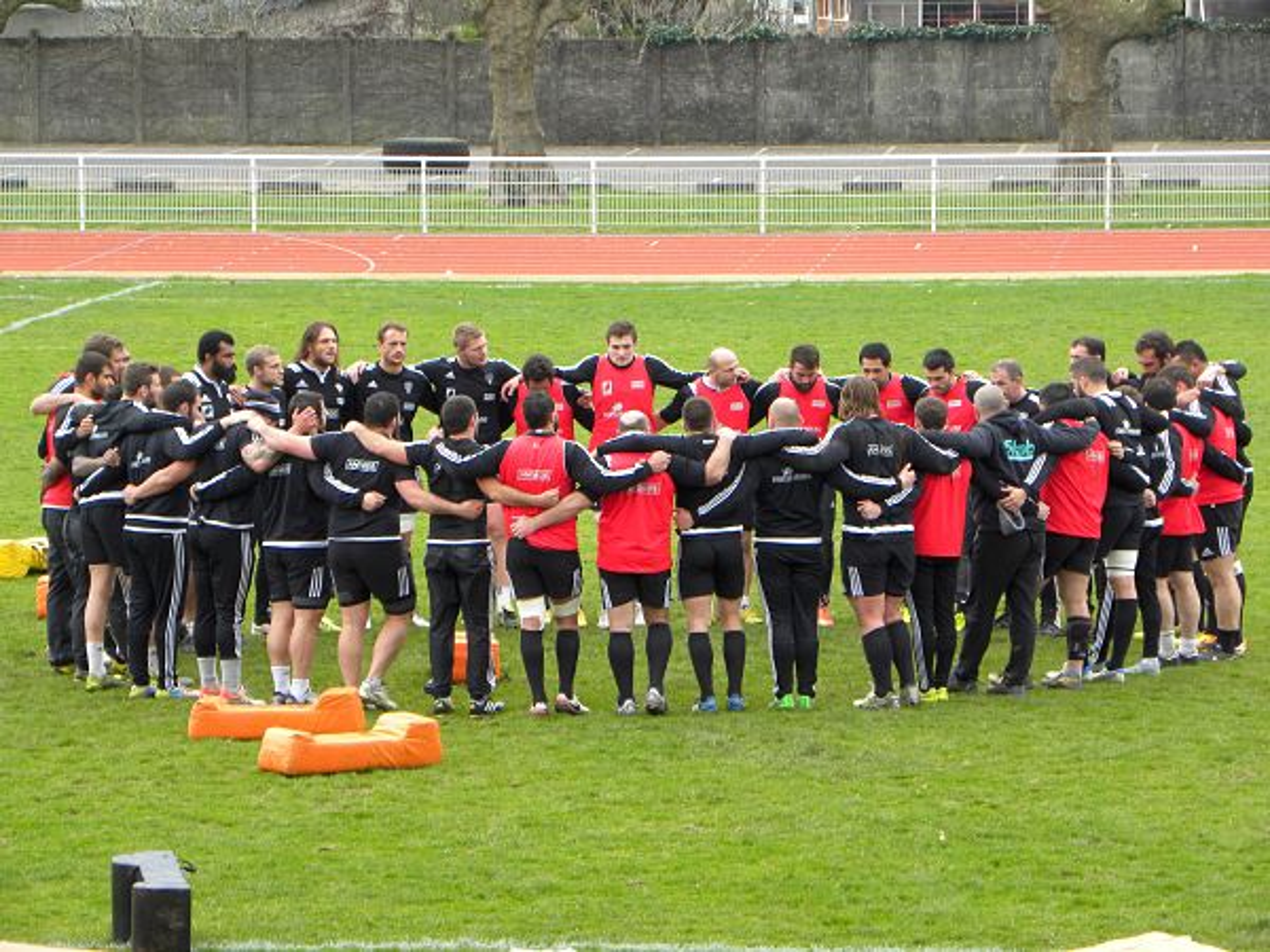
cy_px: 476
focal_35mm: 212
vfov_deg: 7.0
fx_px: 7778
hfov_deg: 9.3
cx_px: 635
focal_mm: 37.7
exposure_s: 1/28.3
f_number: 4.5
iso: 64
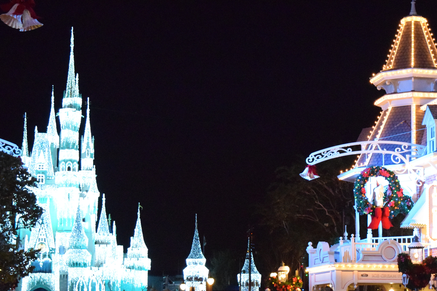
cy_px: 169
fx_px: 1153
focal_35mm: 95
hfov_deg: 21.4
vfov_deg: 14.4
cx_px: 282
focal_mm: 46
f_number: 5
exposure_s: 1/80
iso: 12800
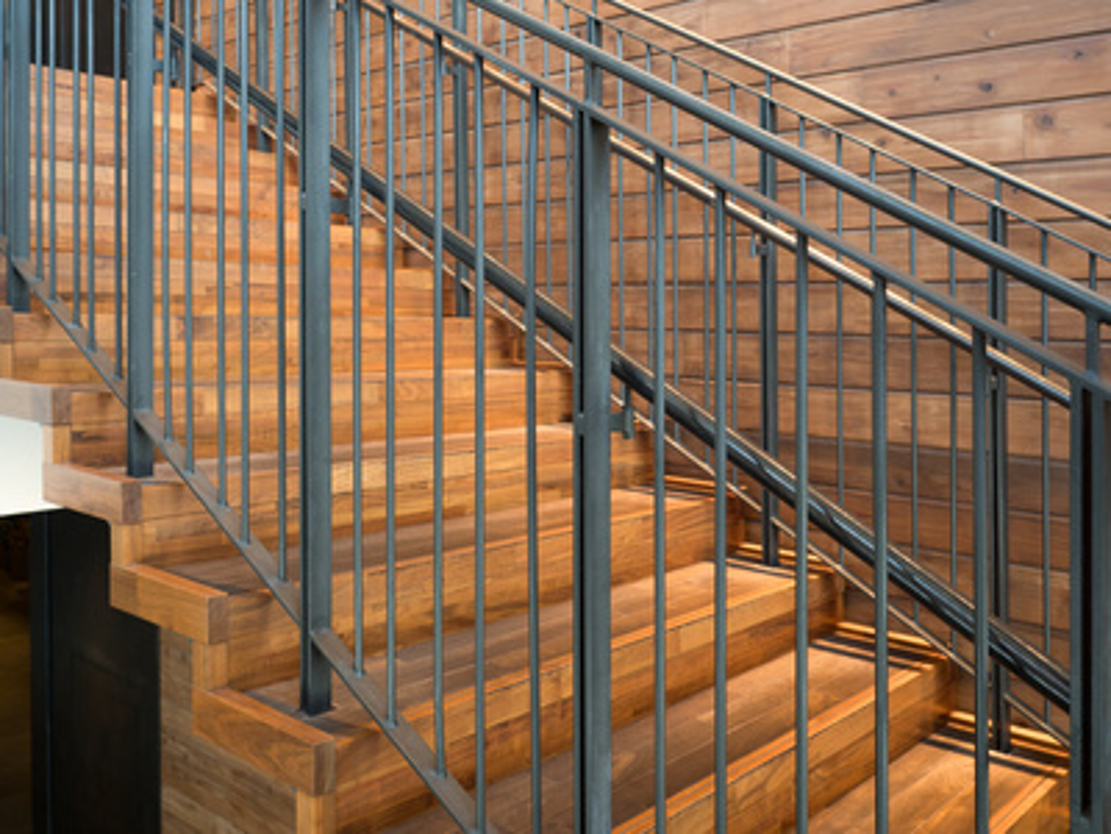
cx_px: 556
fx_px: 1027
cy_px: 417
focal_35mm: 32
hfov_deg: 56.8
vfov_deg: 44.2
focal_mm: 16
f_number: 2.8
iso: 320
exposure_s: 1/60
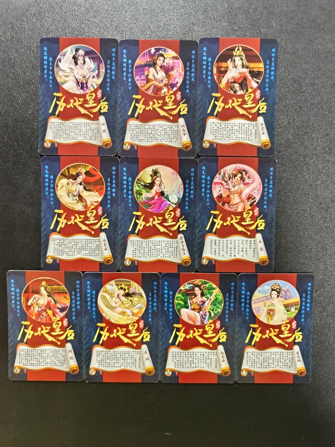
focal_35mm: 24
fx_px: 310
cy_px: 224
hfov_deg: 56.8
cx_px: 168
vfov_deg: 71.6
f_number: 1.7
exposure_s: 1/20
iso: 1746
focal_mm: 5.31
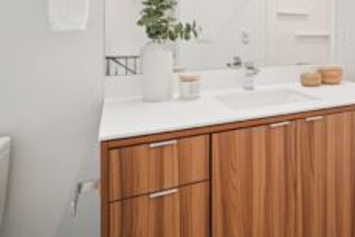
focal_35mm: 28
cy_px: 46
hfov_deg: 61.7
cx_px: 267
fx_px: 276
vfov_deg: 44.1
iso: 1600
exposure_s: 1/50
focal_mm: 16
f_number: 8
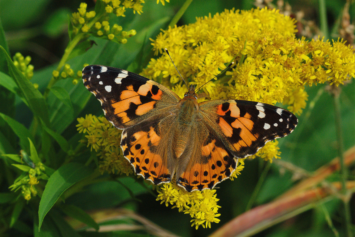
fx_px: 1555
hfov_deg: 13.0
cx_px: 178
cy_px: 118
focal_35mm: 158
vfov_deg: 8.7
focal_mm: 105
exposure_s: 1/320
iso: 500
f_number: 11
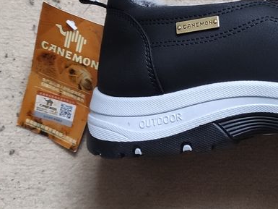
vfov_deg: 22.4
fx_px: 522
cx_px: 283
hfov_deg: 27.9
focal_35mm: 65
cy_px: 50
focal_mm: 5.43
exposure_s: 1/33
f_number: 1.89
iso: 1257
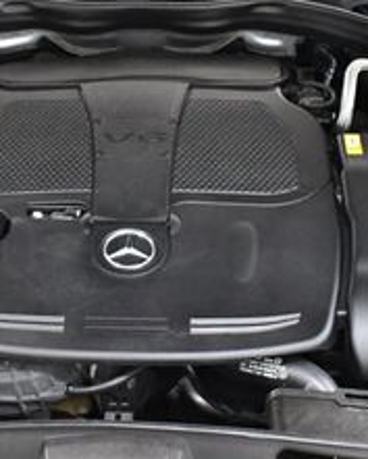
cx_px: 116
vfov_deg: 19.6
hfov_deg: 15.7
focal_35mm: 98
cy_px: 241
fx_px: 1333
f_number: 3.5
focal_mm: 18
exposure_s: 1/100
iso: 3200
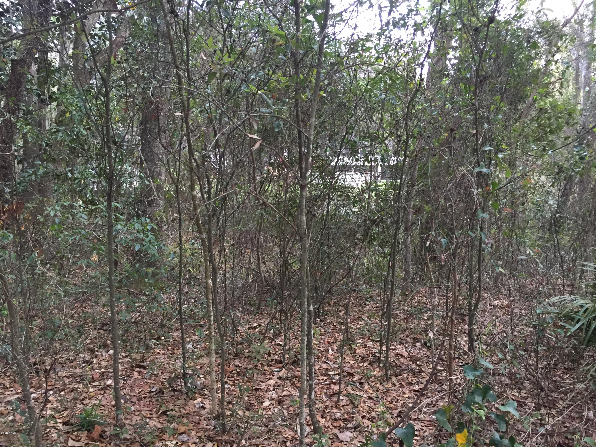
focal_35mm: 29
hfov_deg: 61.7
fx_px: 499
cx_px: 298
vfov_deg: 48.2
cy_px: 224
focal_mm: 4.15
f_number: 2.2
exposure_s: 1/30
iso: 200
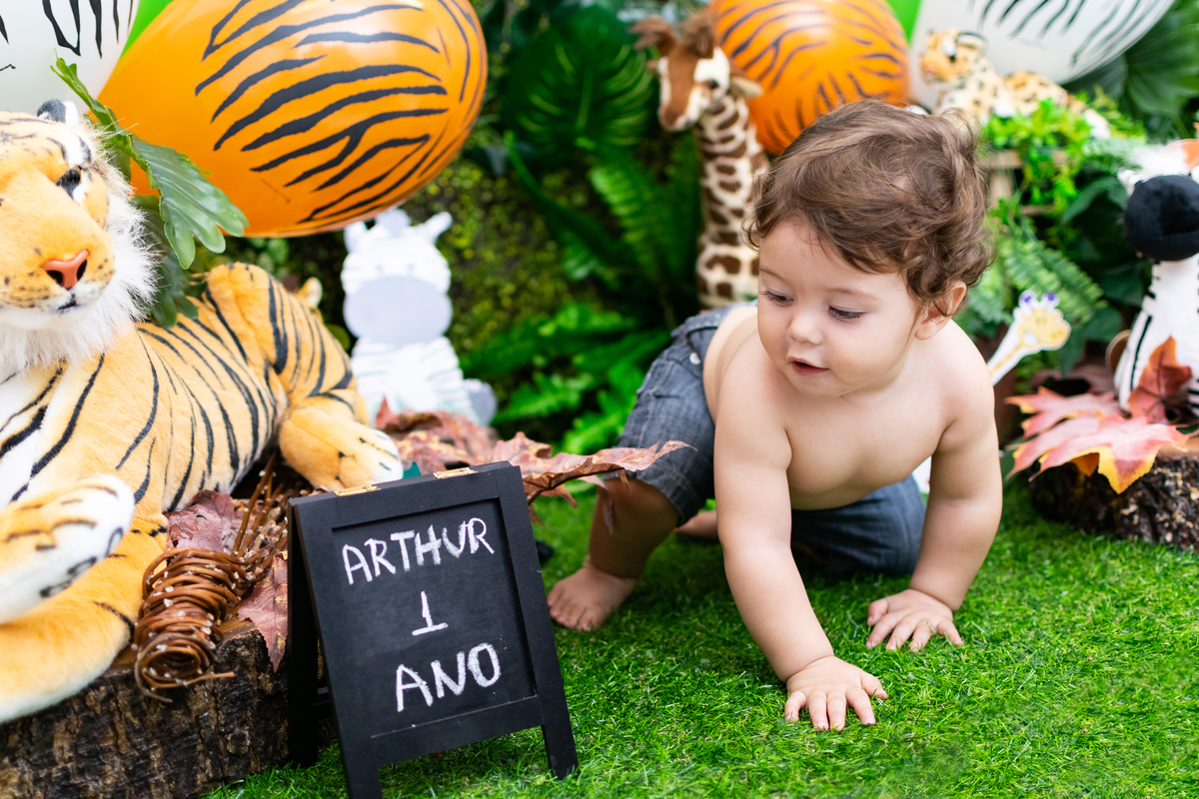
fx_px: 1748
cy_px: 400
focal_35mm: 52
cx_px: 600
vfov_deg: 25.8
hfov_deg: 37.9
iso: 100
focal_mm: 35
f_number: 2
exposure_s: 1/125
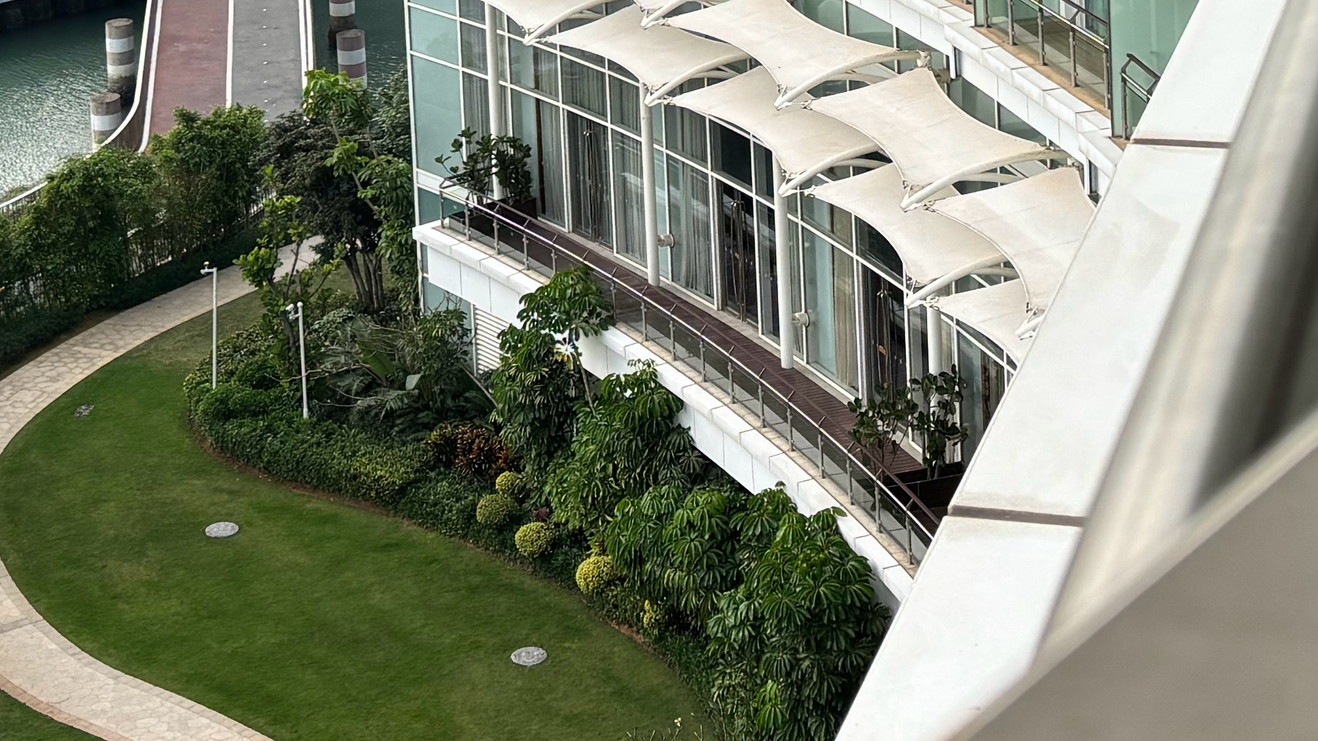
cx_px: 598
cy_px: -469
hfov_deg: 25.9
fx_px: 2866
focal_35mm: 82
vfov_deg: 13.6
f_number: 1.6
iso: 50
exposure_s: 1/2062
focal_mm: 5.96
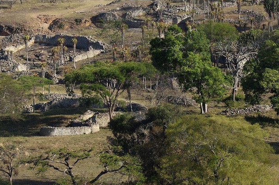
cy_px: -21
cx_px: 299
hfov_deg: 6.8
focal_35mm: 300
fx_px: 2322
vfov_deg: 4.6
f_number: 10
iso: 200
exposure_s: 1/250
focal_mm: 116
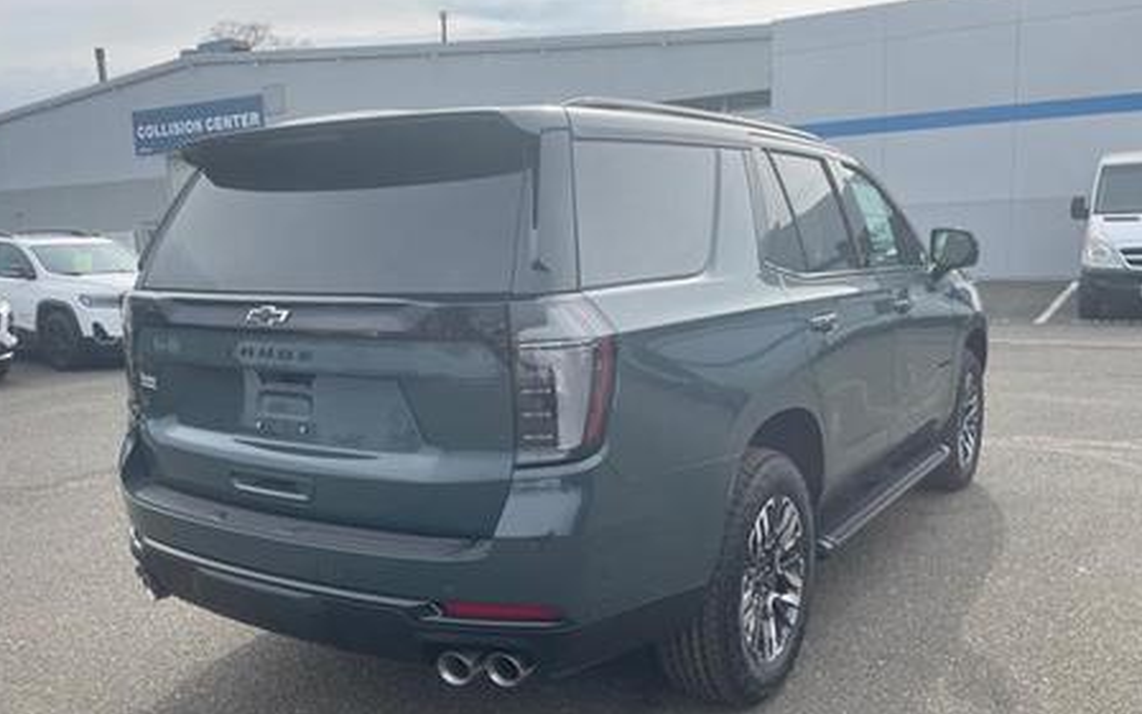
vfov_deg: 40.6
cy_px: 385
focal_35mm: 31
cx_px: 530
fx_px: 965
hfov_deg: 61.2
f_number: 1.6
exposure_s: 1/1531
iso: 32
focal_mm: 4.2
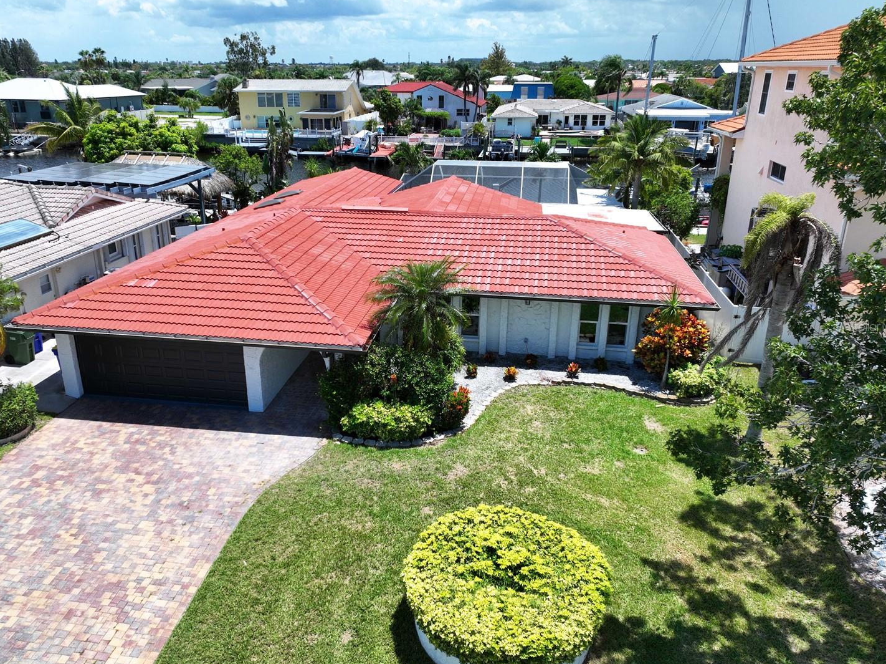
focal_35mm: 27
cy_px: 326
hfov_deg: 65.3
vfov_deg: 51.3
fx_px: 691
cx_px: 408
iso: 100
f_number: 3.5
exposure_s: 1/320
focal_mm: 12.29
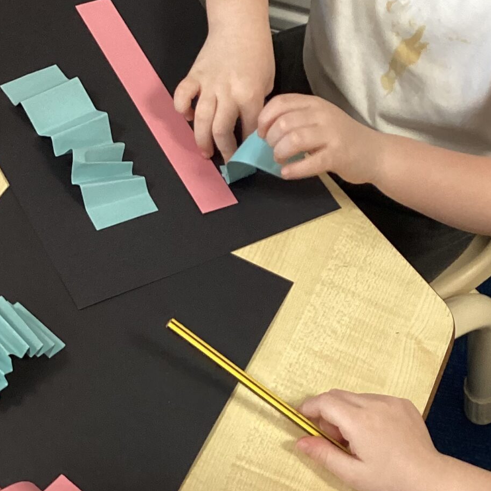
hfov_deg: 22.2
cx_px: 383
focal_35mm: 77
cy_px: 231
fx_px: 1236
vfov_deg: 22.5
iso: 160
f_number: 2.4
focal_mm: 3.3
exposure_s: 1/50
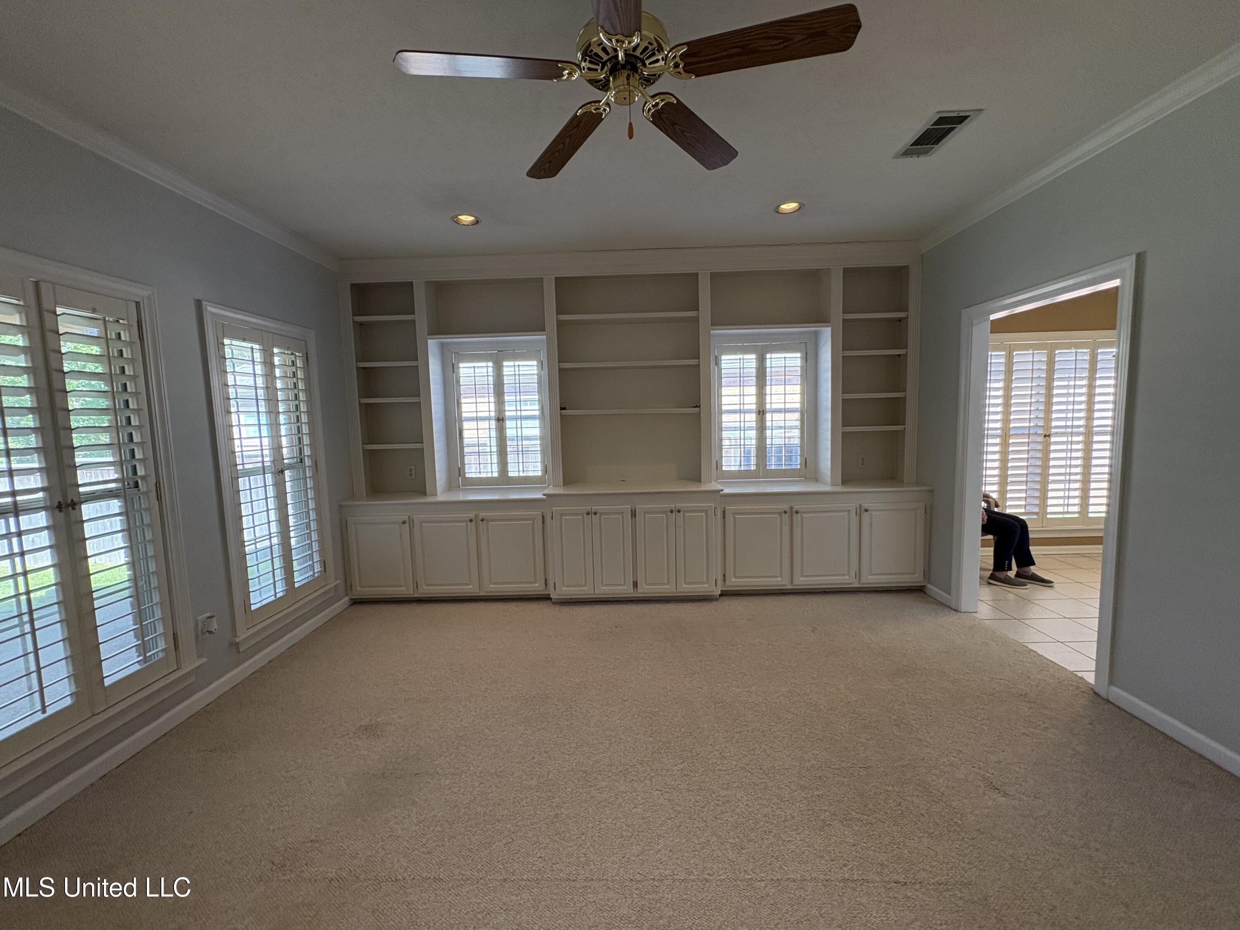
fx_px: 502
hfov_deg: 102.1
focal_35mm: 14
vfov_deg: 85.7
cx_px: 620
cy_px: 465
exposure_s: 1/120
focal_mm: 2.22
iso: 250
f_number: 2.2
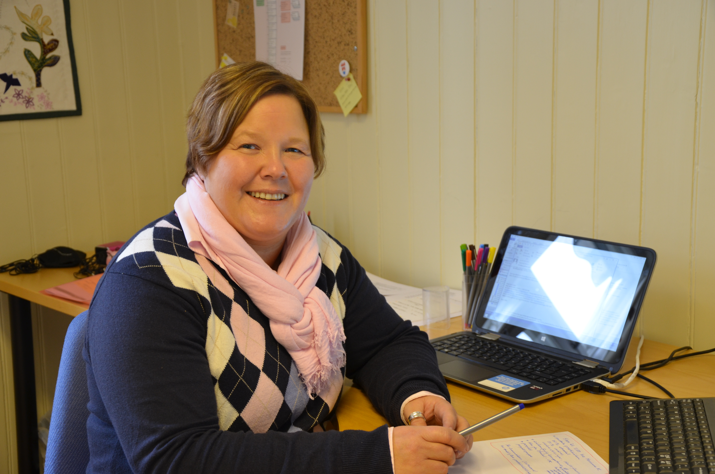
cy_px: 237
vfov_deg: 25.6
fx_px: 1041
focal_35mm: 52
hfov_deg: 37.9
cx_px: 358
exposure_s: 1/20
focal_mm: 35
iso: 400
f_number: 4.5
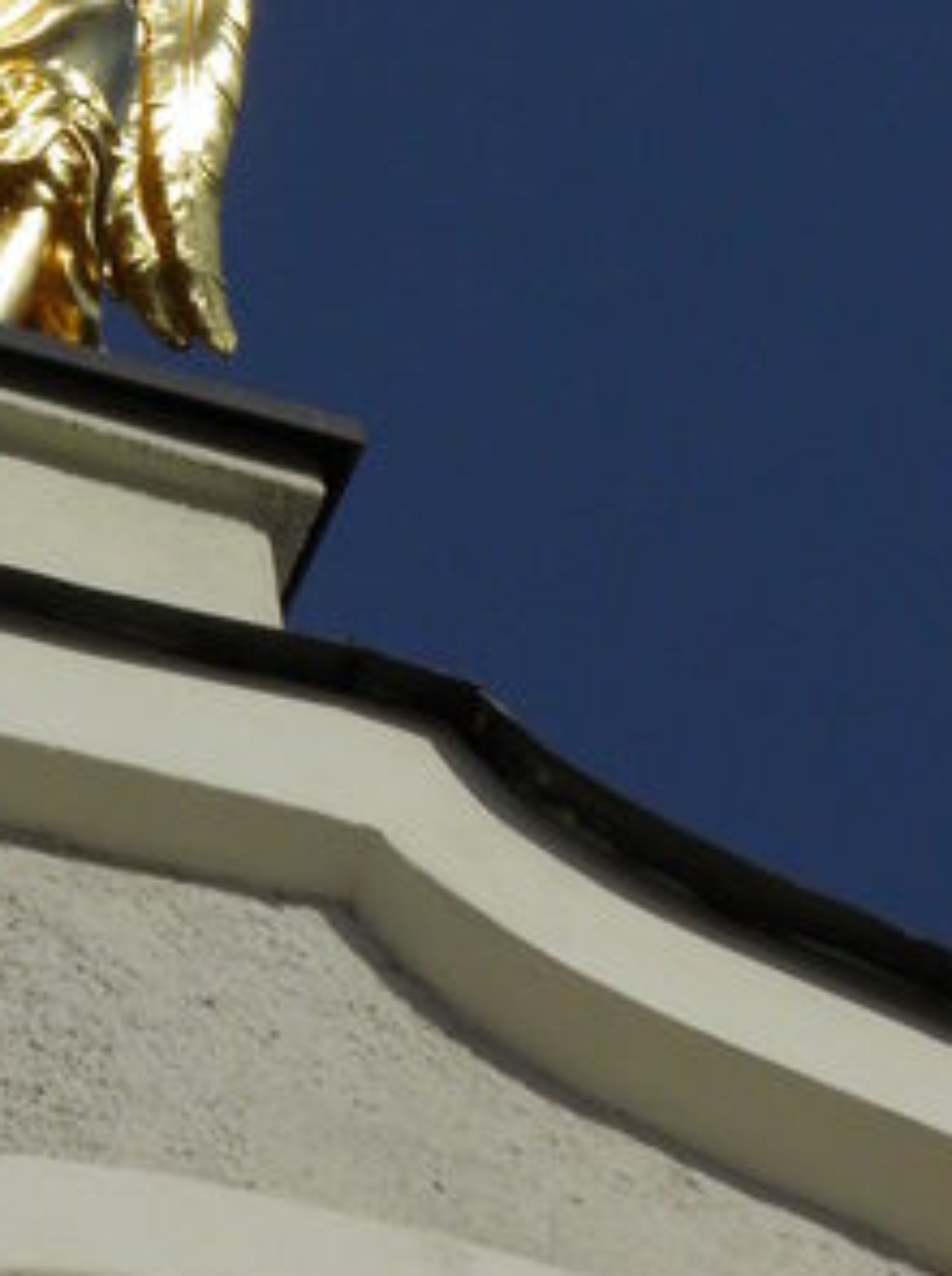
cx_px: 11
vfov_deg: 3.8
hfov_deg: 2.9
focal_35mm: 519
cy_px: 43
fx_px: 19086
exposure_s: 1/1600
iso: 200
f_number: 8.4
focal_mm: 46
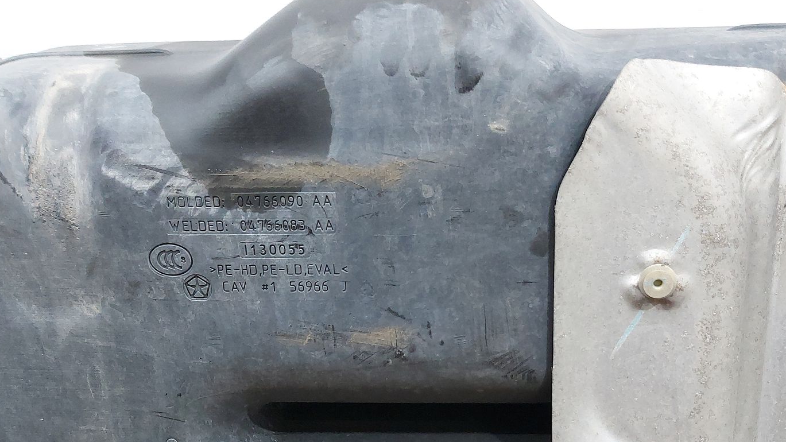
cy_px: 371
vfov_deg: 22.2
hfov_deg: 39.1
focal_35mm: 53
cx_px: 443
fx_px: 1105
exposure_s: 1/50
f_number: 1.8
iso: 200
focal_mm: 5.23
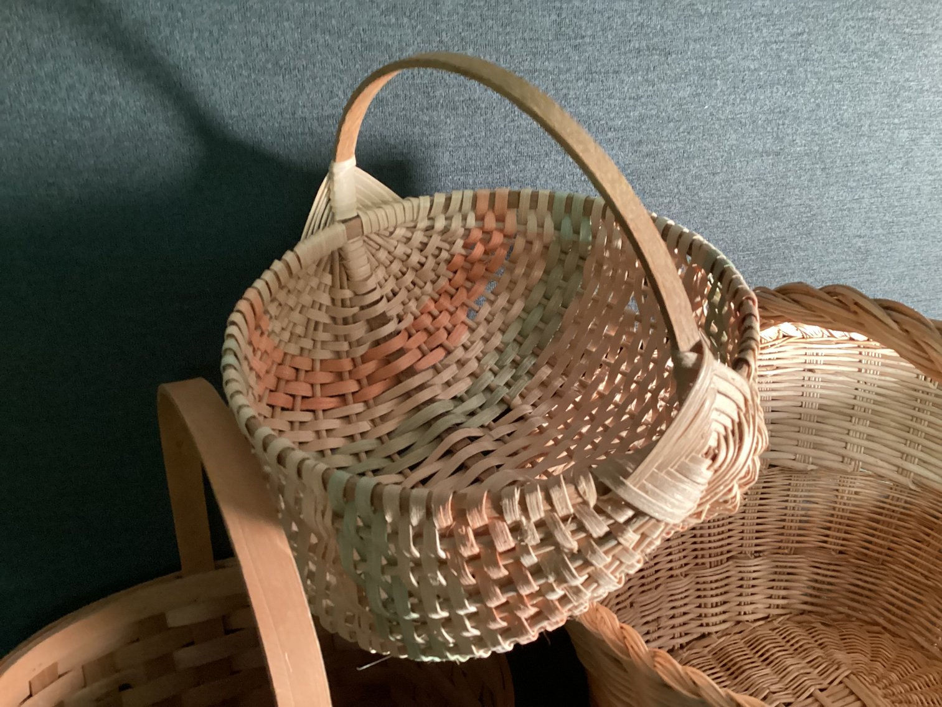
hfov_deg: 58.3
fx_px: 844
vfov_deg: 45.4
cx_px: 471
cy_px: 354
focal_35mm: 31
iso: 500
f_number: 2.4
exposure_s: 1/30
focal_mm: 3.3
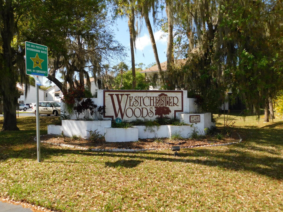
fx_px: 245
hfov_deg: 60.0
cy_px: 106
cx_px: 142
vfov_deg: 46.8
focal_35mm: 30
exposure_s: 1/800
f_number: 3.2
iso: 125
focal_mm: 5.3
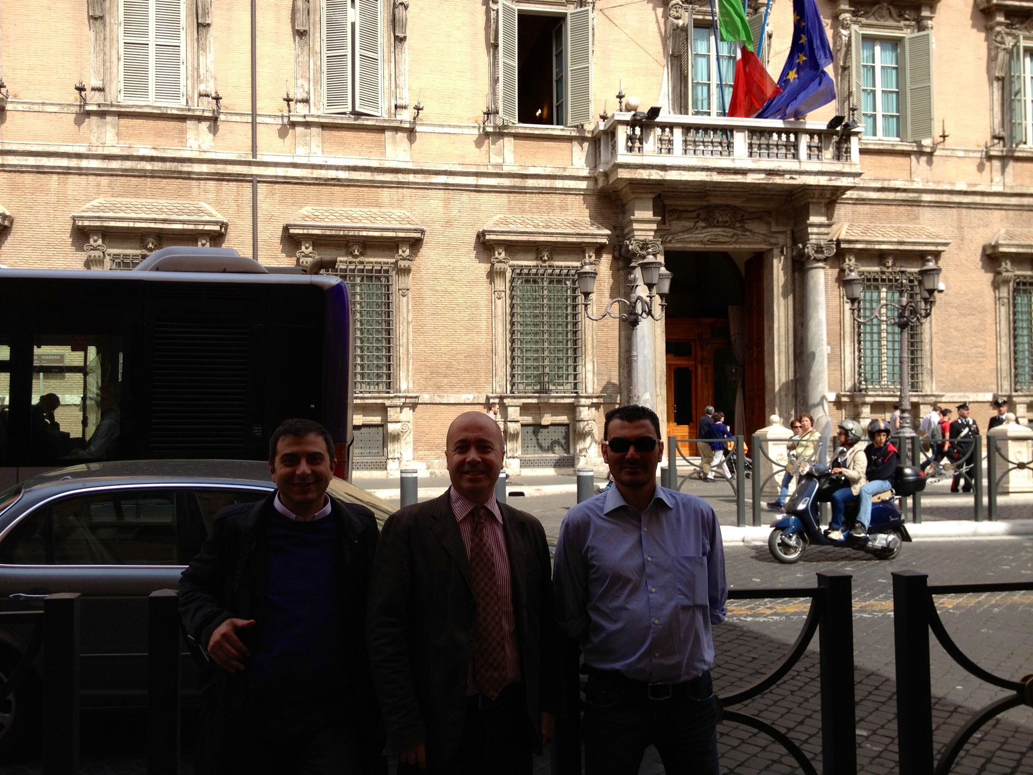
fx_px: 1044
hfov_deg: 52.6
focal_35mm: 35
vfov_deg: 40.7
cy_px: 388
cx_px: 516
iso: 64
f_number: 2.4
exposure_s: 1/951
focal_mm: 4.28
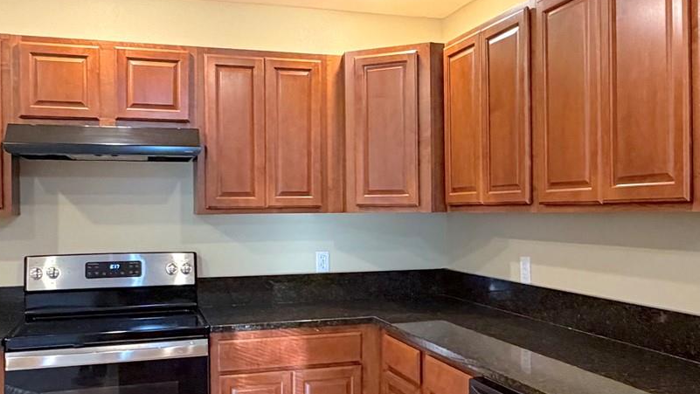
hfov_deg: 51.5
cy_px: 211
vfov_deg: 30.4
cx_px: 378
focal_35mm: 39
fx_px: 724
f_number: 2.2
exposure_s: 1/60
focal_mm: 2.22
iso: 400
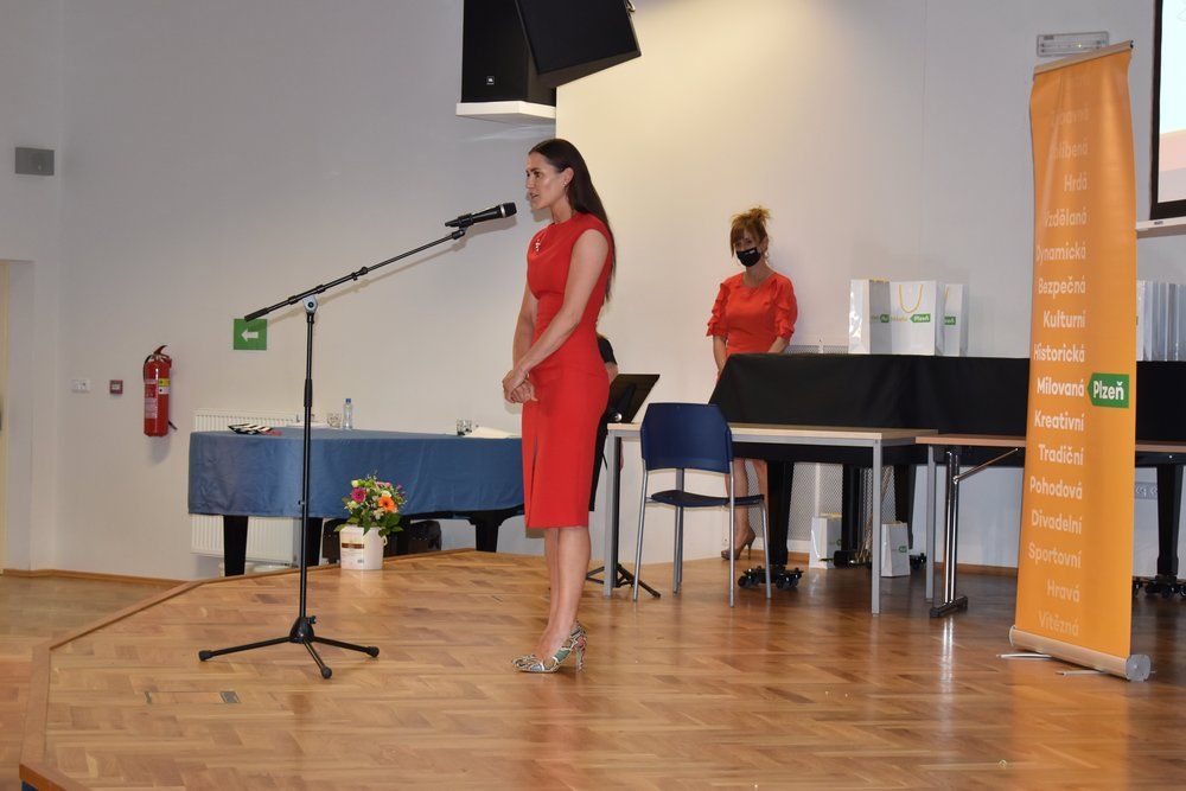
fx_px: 2471
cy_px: 396
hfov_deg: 27.0
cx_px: 593
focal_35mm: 75
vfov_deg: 18.2
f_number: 5.6
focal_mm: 50
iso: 560
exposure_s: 1/80
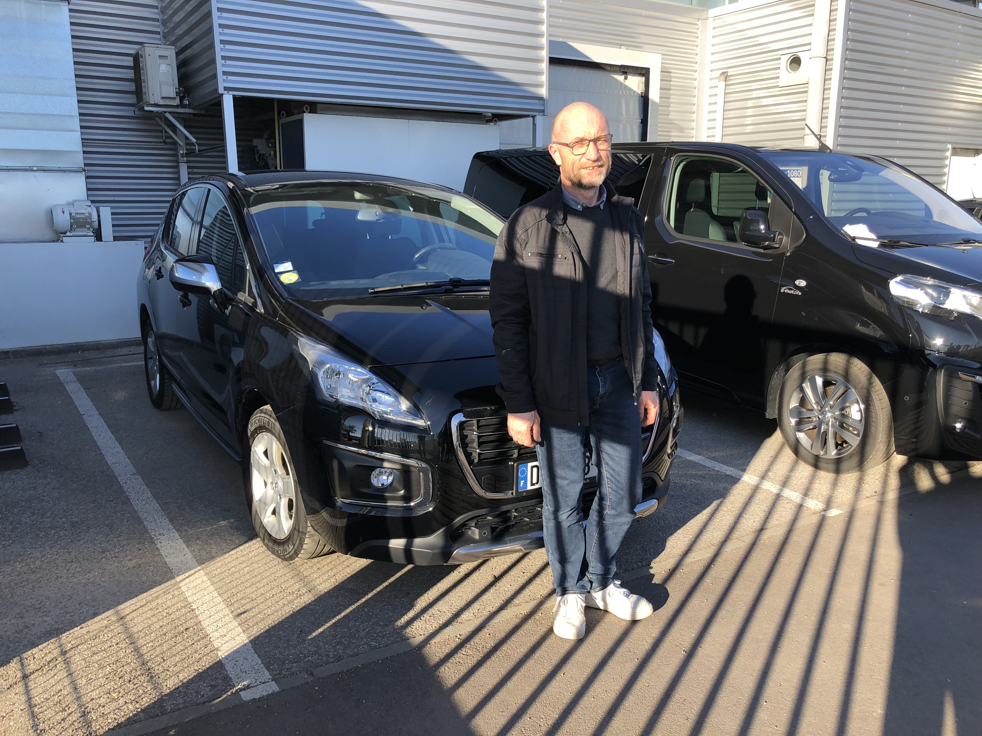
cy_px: 368
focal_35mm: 28
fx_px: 794
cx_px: 491
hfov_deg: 63.4
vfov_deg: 49.7
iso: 20
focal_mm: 3.99
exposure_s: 1/648
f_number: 1.8
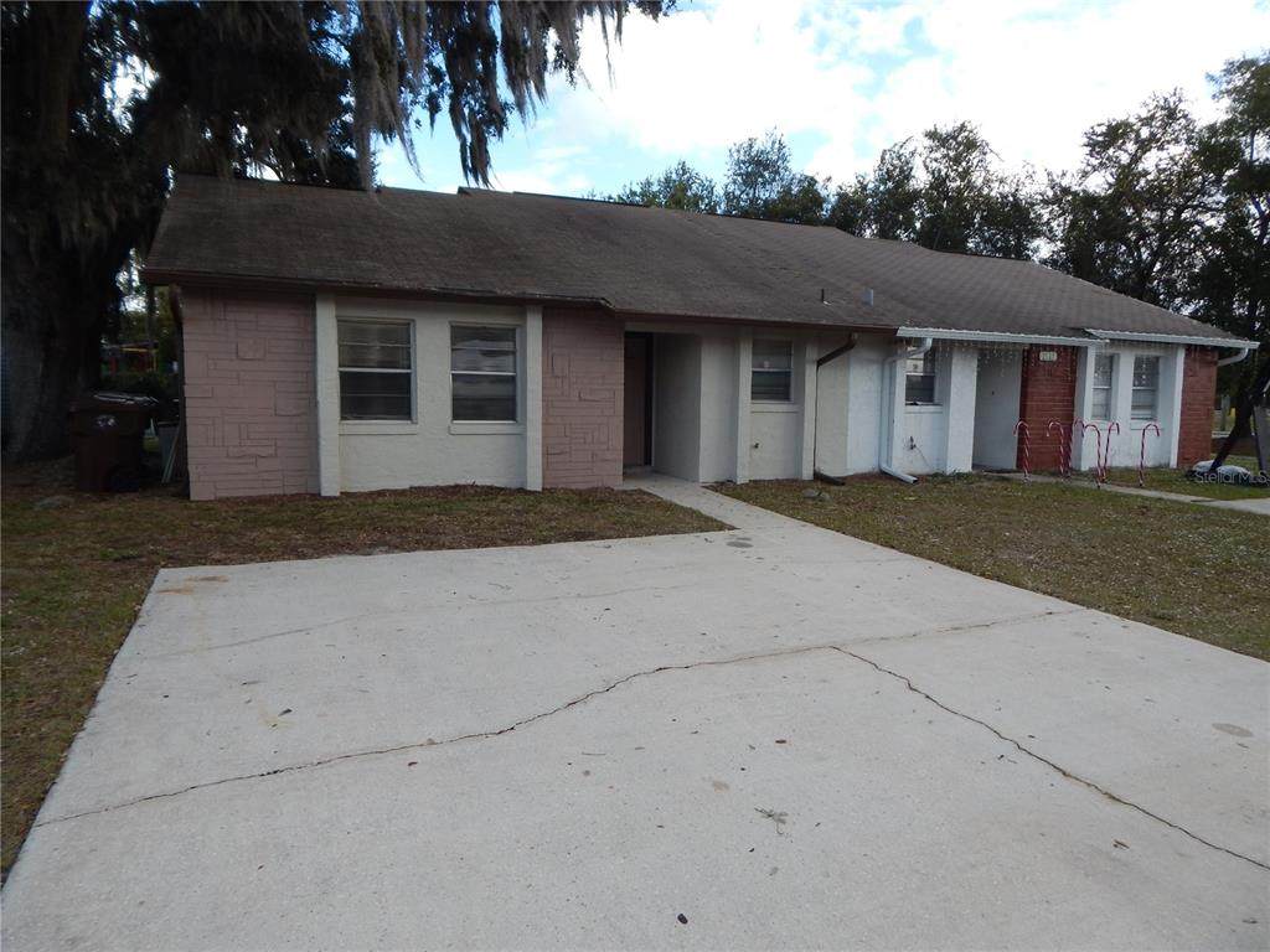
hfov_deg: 76.4
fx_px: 807
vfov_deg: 61.1
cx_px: 635
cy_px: 476
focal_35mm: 22
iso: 125
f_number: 3
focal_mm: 4
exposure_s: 1/800
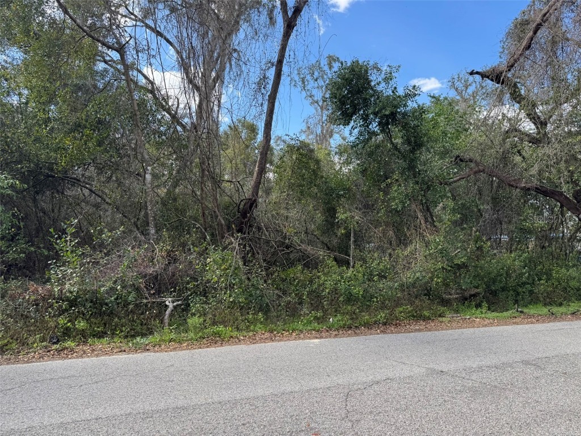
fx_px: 403
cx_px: 290
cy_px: 218
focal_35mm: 24
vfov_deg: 56.8
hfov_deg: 71.6
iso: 80
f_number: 1.78
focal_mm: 6.76
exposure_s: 1/707
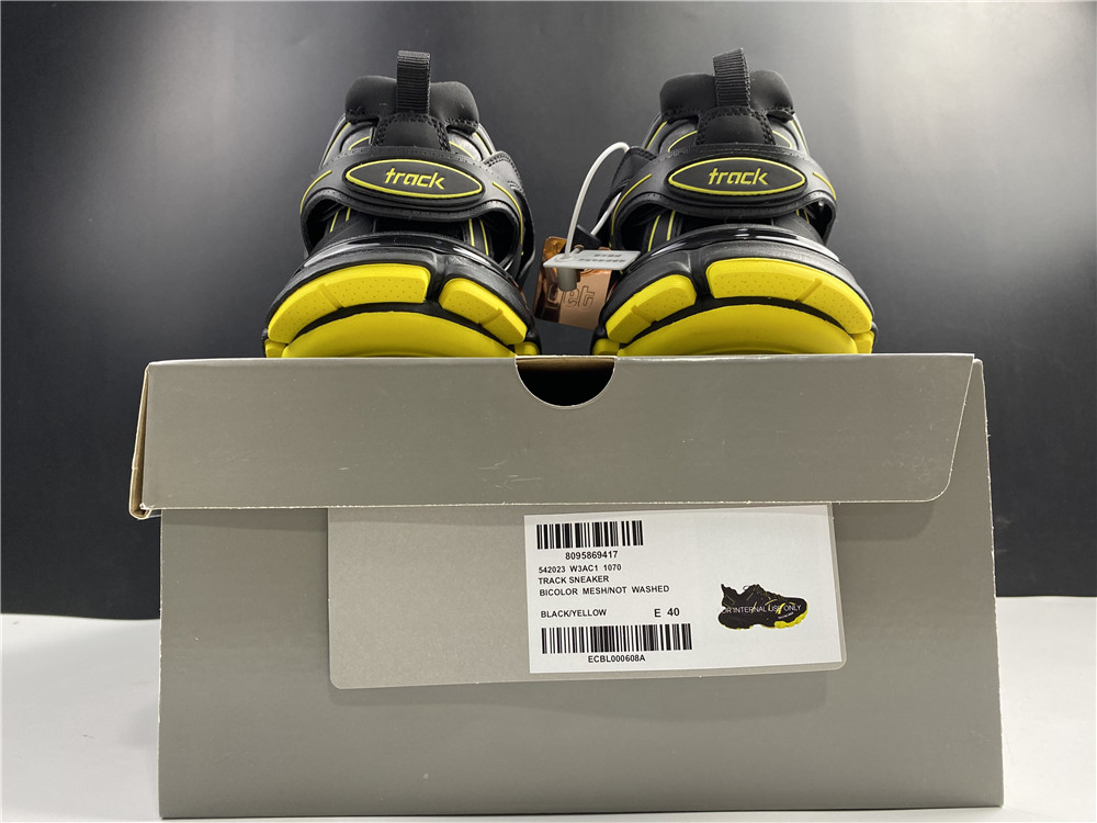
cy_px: 412
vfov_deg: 53.1
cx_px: 548
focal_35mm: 26
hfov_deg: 67.3
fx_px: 824
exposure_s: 1/50
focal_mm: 4.25
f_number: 1.8
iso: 100
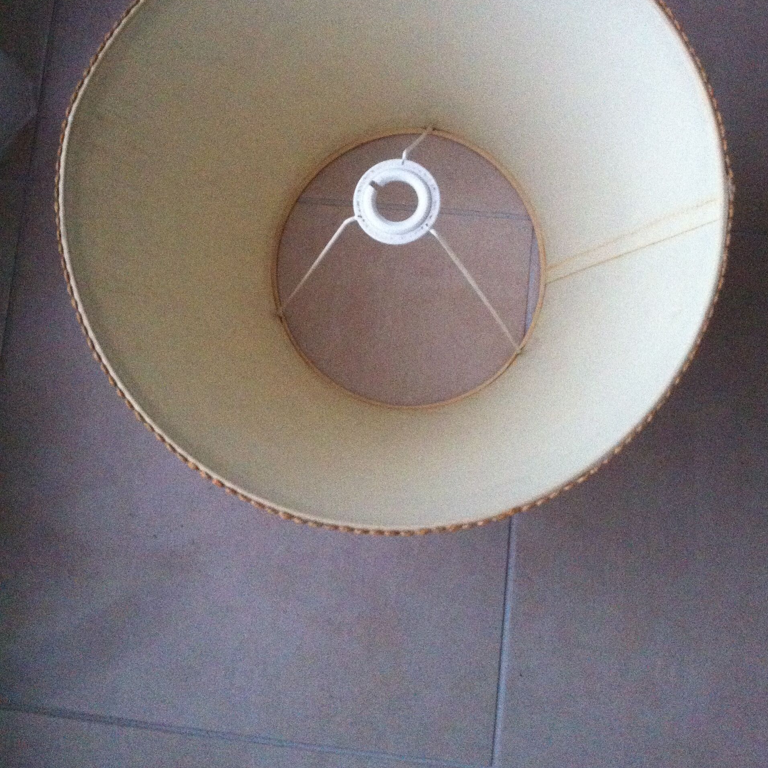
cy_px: 305
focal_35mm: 42
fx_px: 1054
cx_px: 389
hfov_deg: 40.0
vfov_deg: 39.8
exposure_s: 1/15
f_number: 2.8
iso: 640
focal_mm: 3.85
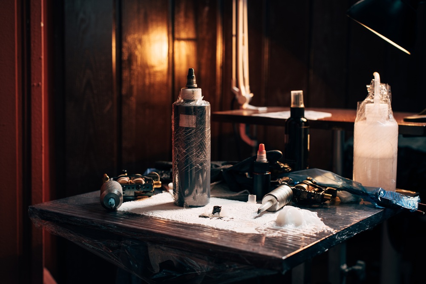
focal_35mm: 50
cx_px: 213
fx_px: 592
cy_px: 142
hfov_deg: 39.6
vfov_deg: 27.0
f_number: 4.5
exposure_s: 1/160
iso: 500
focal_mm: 50
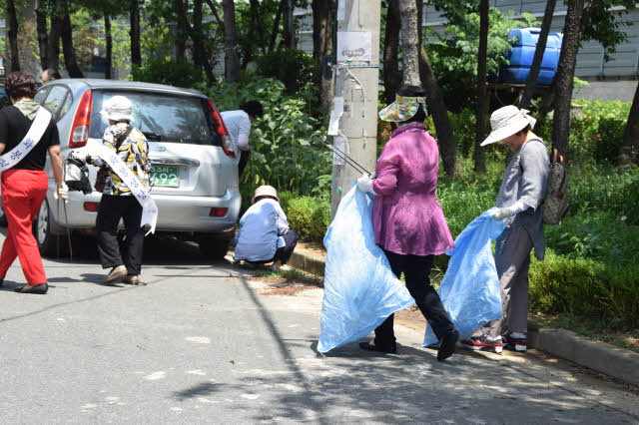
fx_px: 1331
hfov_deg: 27.0
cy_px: 212
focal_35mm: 75
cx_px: 320
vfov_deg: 18.2
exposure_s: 1/250
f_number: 8
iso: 200
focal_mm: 50
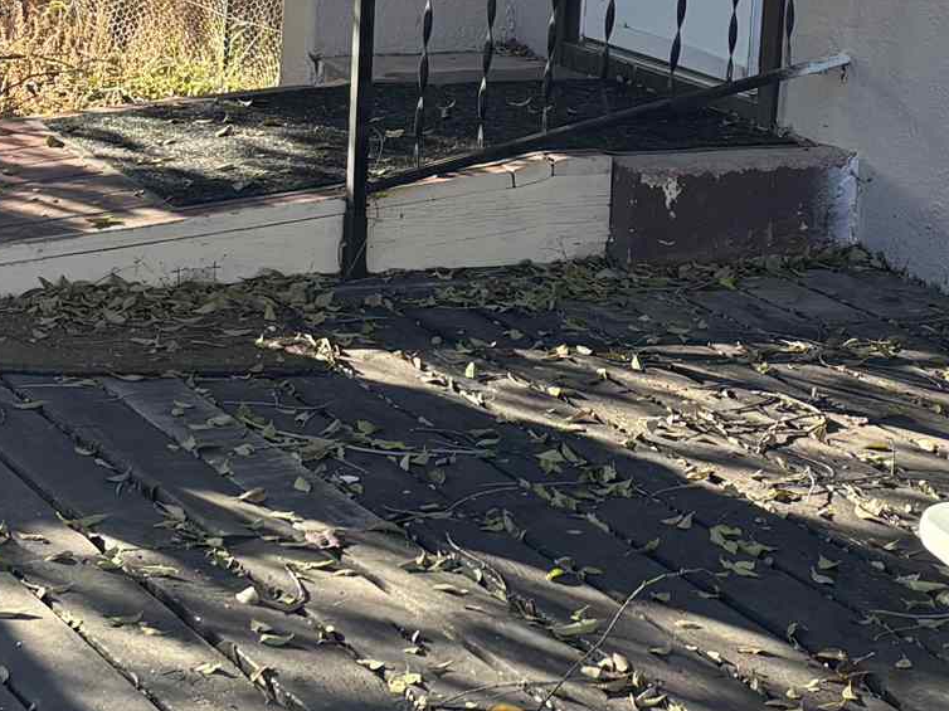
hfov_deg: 18.5
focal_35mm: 106
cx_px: 566
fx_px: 2905
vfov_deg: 13.9
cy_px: 137
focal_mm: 5.96
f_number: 1.6
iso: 50
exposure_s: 1/432
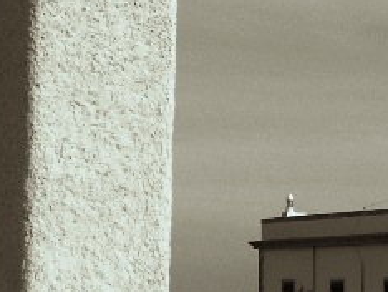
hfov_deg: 11.2
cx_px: 559
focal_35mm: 170
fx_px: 1907
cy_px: 153
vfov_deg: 8.7
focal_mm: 8
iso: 100
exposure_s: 1/1149
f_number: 4.8
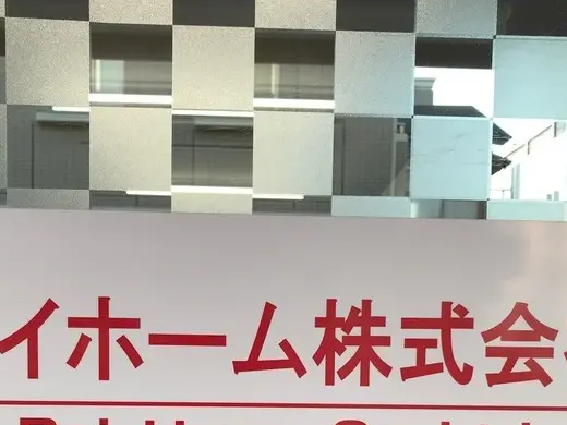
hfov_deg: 41.2
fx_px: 753
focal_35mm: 46
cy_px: 391
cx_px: 270
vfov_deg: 30.0
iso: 20
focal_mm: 3.99
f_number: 1.8
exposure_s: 1/120
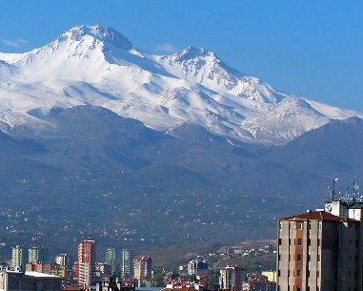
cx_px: 78
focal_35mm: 172
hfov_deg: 11.2
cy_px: 129
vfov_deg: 9.0
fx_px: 1848
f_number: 4.5
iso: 80
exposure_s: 1/800
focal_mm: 17.5
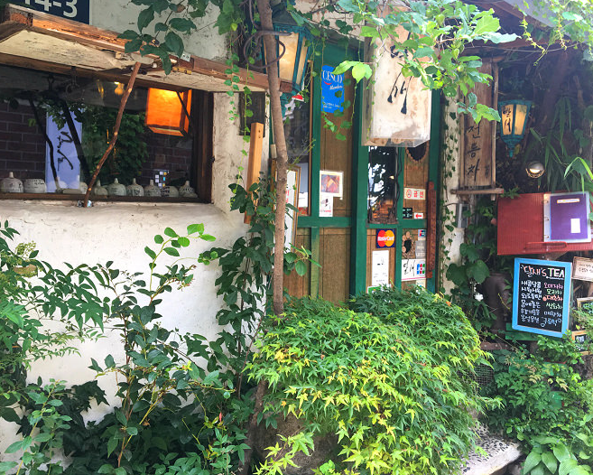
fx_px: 544
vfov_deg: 47.1
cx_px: 309
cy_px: 233
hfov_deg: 57.1
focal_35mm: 31
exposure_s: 1/100
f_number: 2.2
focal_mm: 4.15
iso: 40
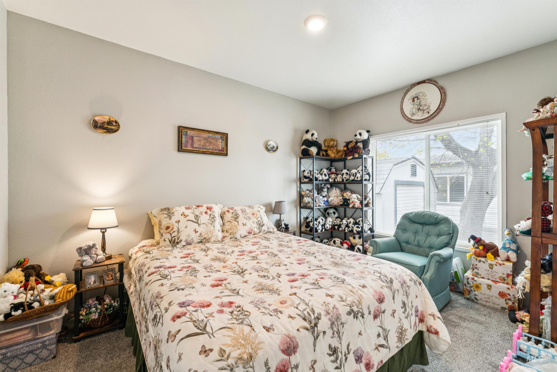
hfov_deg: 98.5
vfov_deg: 75.5
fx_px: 240
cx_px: 278
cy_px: 186
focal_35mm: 16
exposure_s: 1/6
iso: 400
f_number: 13
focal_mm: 15.5
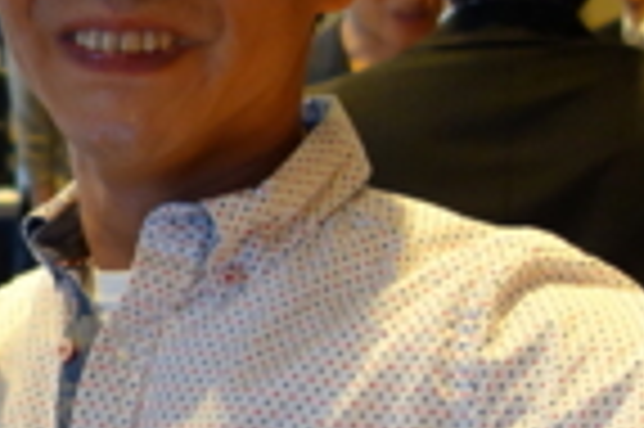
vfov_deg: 8.7
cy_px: 255
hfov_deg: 12.7
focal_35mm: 157
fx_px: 2805
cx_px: -171
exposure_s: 1/30
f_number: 1.8
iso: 640
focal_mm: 10.4
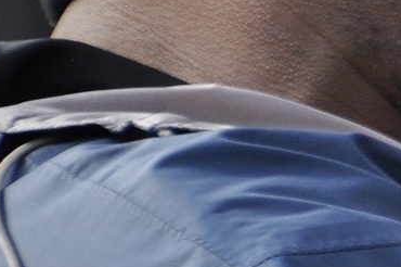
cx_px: 1134
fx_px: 24828
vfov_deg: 0.6
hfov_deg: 0.9
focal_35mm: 2231
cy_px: 29
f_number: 6.3
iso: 400
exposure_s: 1/320
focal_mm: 220
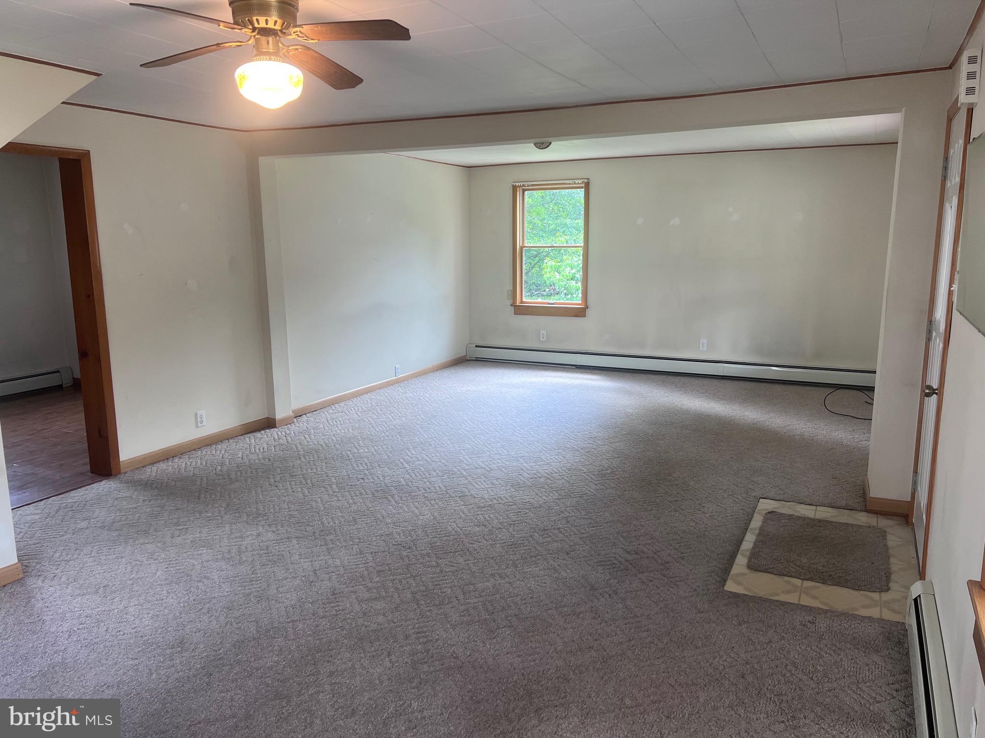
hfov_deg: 67.3
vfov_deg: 53.1
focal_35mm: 26
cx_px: 492
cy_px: 369
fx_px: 740
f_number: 1.5
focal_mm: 5.7
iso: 80
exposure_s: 1/120
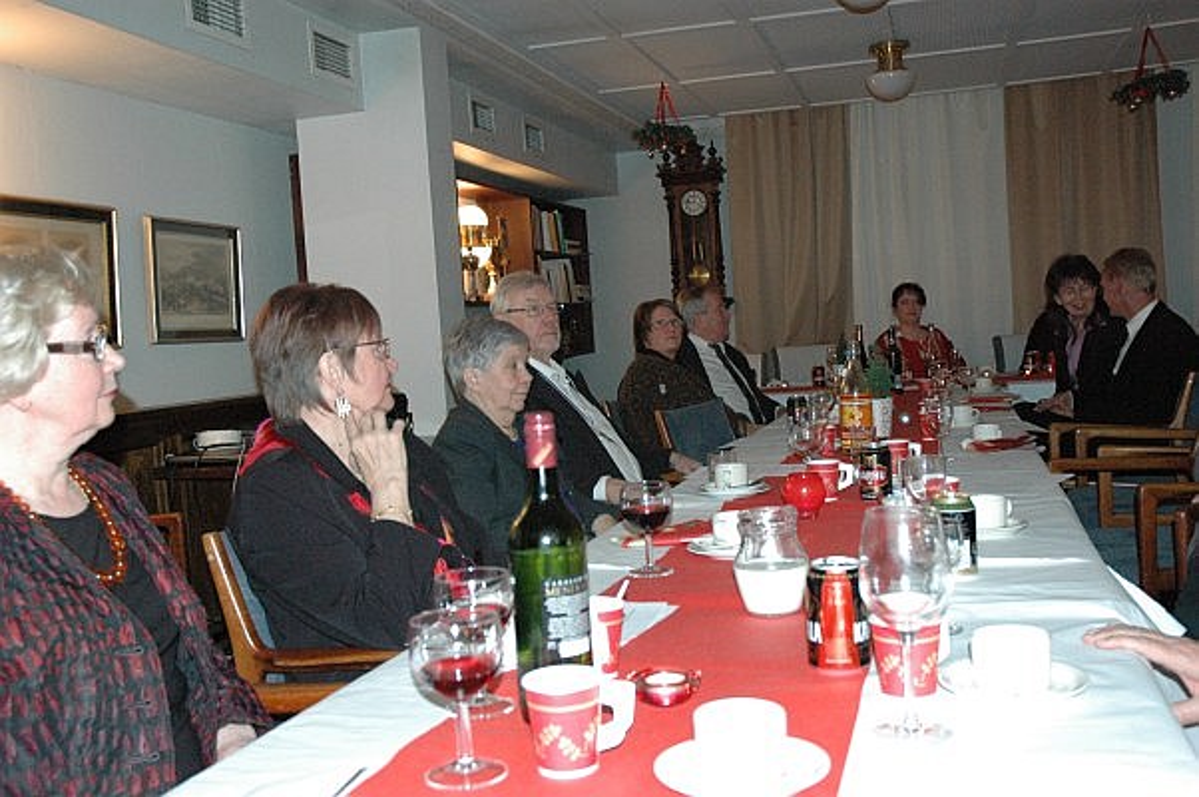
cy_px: 398
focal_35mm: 36
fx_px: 1198
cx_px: 600
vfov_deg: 36.8
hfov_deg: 53.2
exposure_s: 1/60
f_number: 5
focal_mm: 24
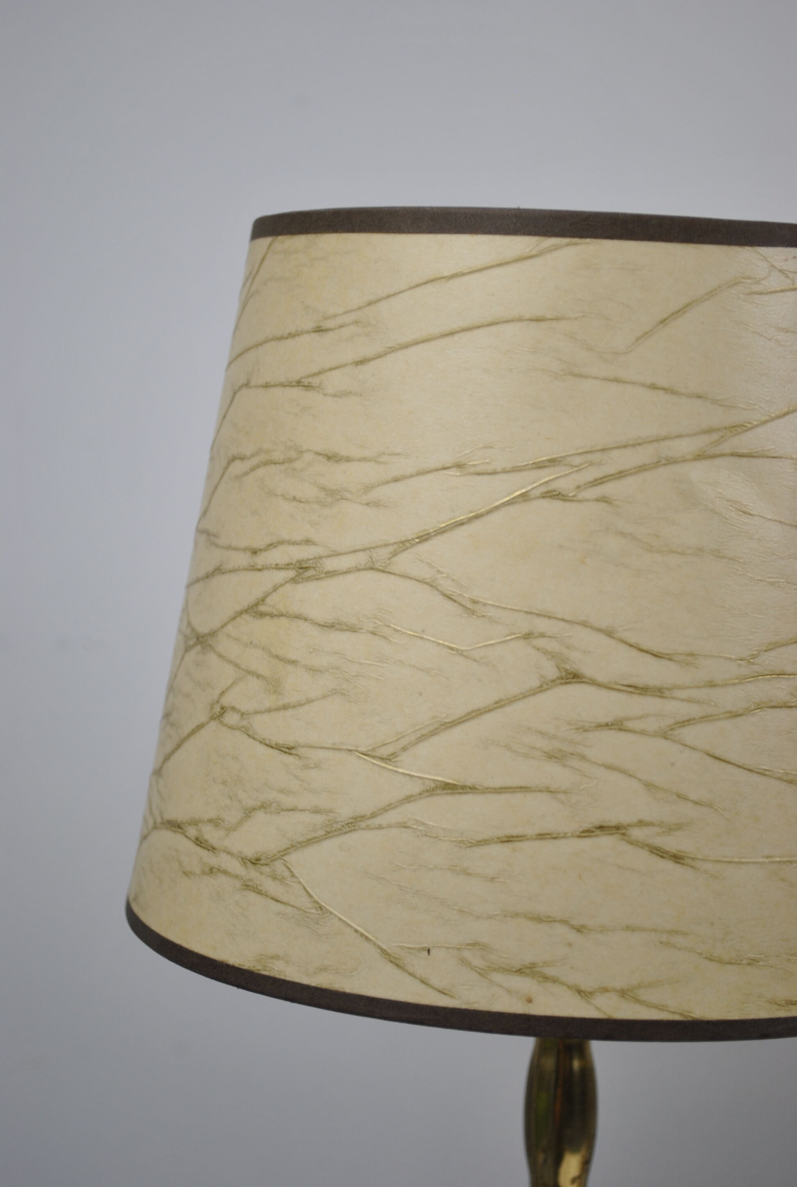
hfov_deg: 20.3
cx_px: 398
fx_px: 2231
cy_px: 594
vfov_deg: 29.8
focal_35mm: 68
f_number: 5.3
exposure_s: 1/50
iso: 200
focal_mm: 45
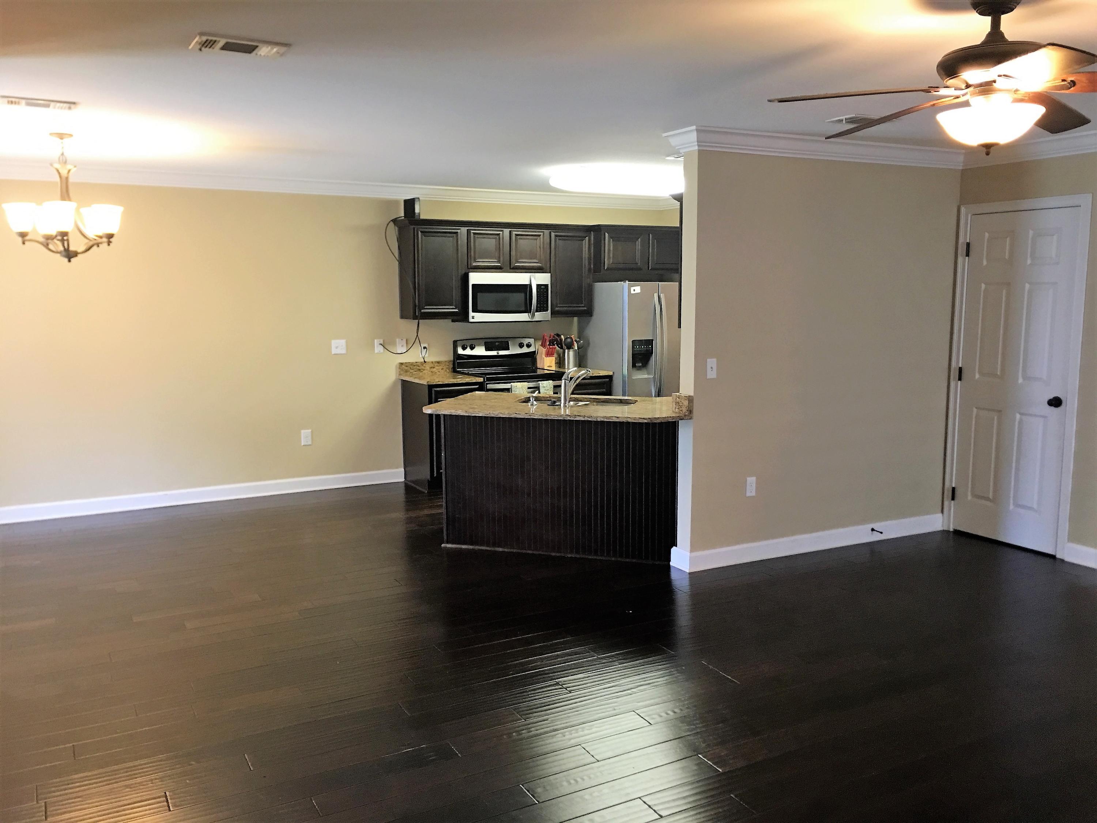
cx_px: 548
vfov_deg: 48.2
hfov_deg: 61.7
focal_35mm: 29
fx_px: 919
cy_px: 412
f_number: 2.2
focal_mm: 4.15
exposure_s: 1/15
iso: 64
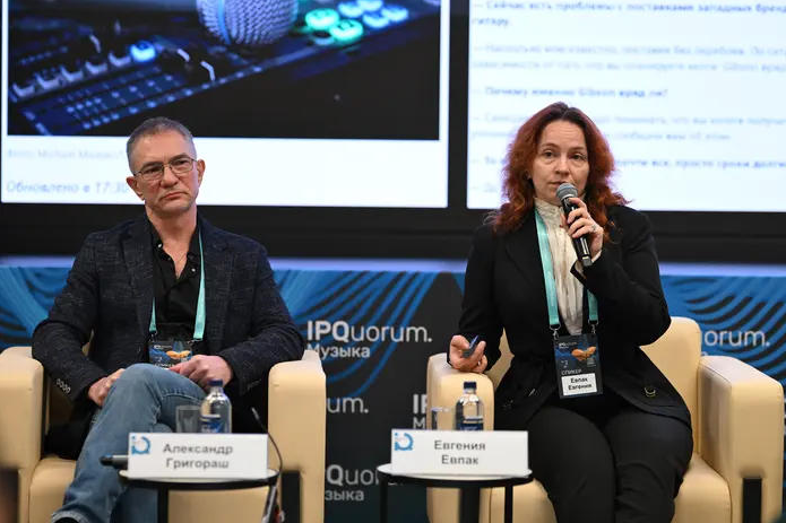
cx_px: 395
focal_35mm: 136
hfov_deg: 15.1
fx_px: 2968
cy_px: 263
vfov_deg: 10.1
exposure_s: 1/200
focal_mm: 135
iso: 640
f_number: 1.8
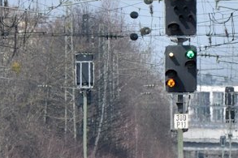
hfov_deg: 2.0
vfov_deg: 1.3
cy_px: 147
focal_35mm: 1047
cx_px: 407
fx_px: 6918
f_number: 10
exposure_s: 1/400
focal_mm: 200
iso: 320
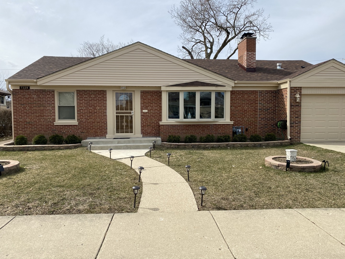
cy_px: 130
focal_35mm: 26
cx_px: 172
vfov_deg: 53.1
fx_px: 259
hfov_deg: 67.3
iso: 32
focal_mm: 4.25
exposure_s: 1/3497
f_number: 1.8
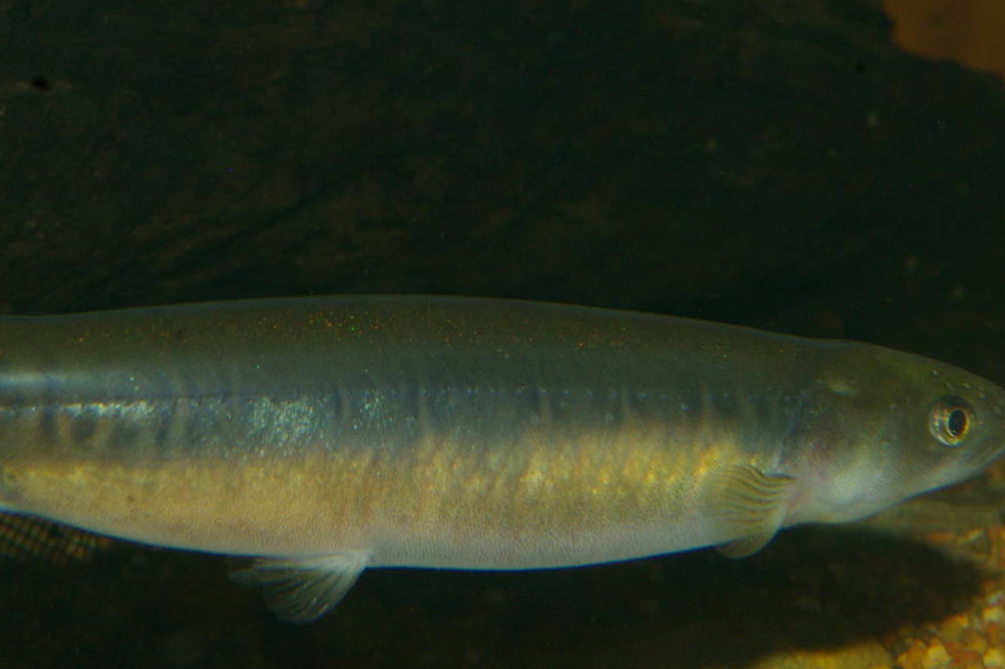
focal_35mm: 132
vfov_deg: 10.4
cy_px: 361
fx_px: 3679
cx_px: 378
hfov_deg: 15.5
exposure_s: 1/60
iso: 400
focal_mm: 55
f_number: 16
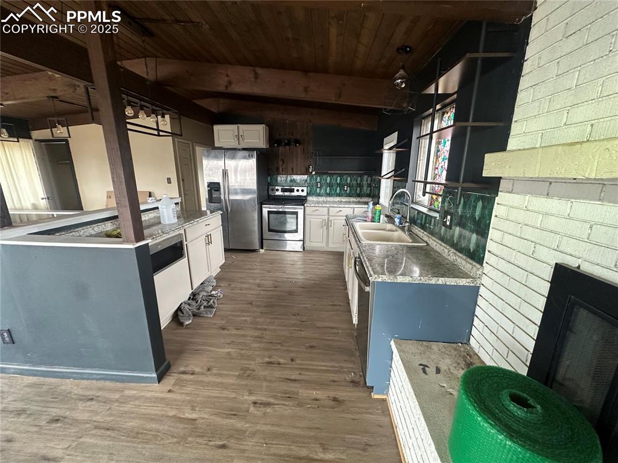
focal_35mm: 14
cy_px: 232
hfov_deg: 102.1
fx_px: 250
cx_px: 309
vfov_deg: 85.6
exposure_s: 1/67
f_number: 2.2
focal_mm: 2.22
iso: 320
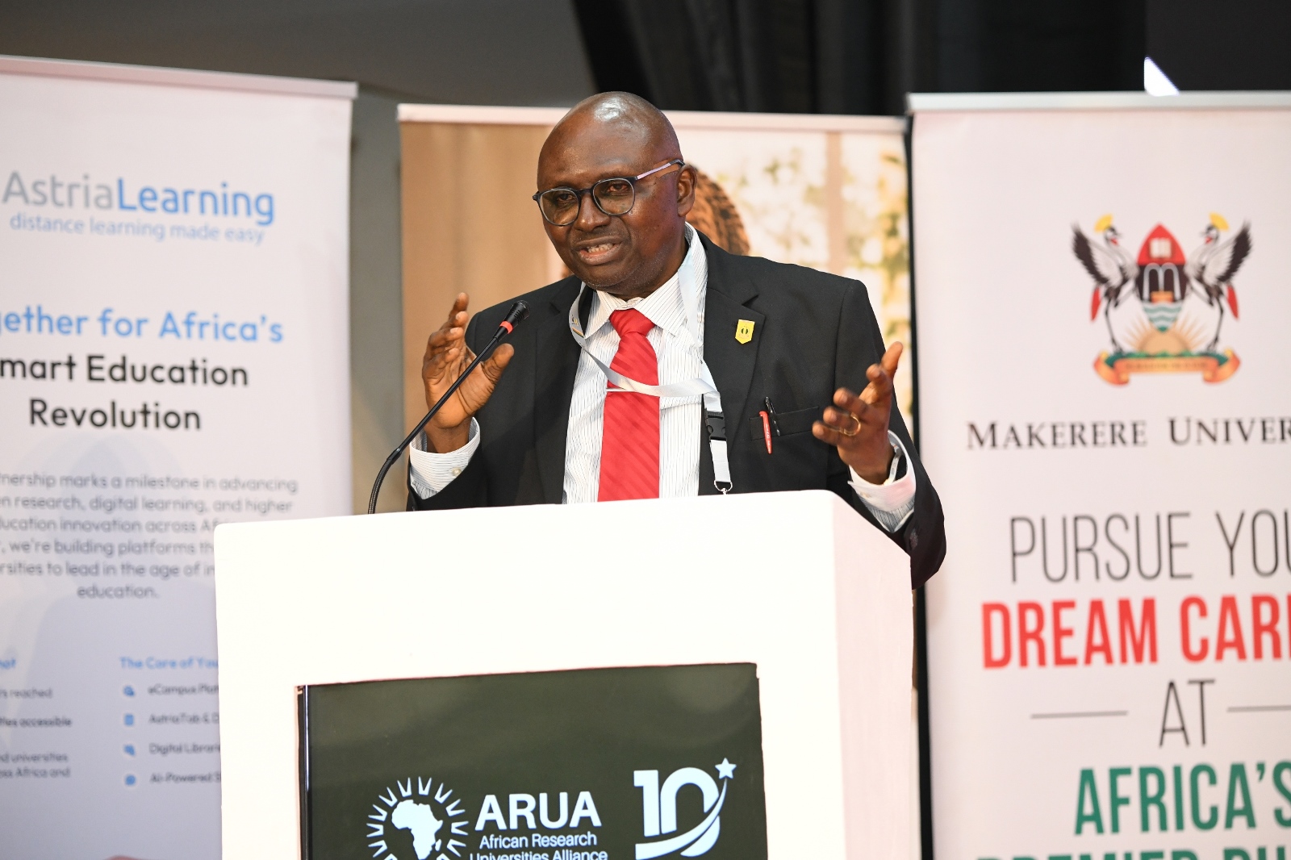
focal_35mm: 195
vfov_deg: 7.0
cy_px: 430
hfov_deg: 10.6
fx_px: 6991
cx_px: 646
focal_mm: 195
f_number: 5.3
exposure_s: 1/125
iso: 2500
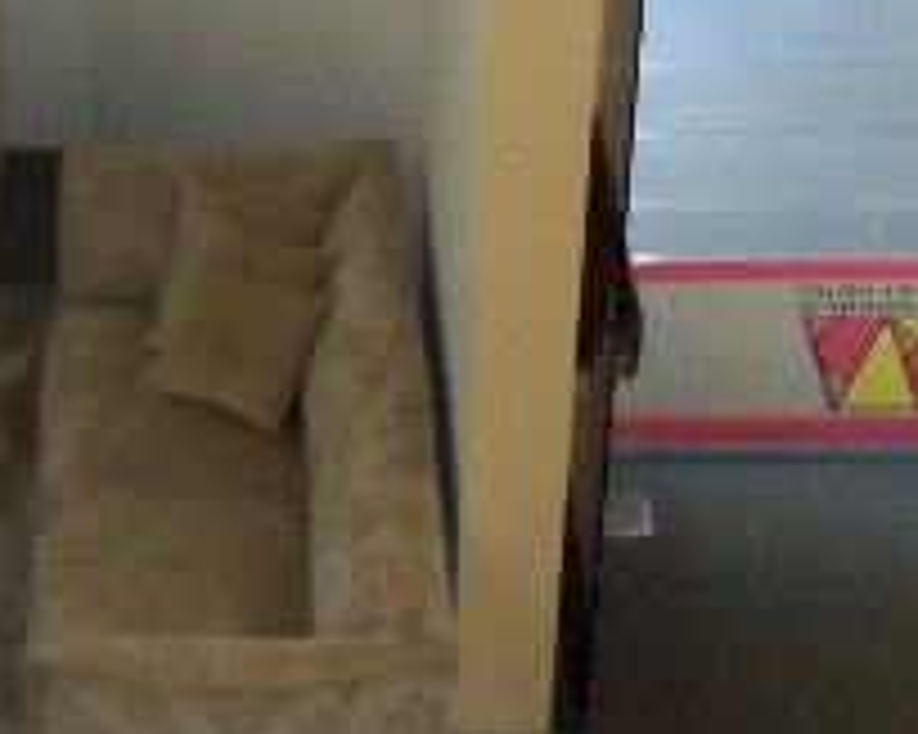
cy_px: 230
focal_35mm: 111
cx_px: -189
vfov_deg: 13.8
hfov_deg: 16.6
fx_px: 3014
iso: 250
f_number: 3.4
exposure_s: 1/30
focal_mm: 5.2
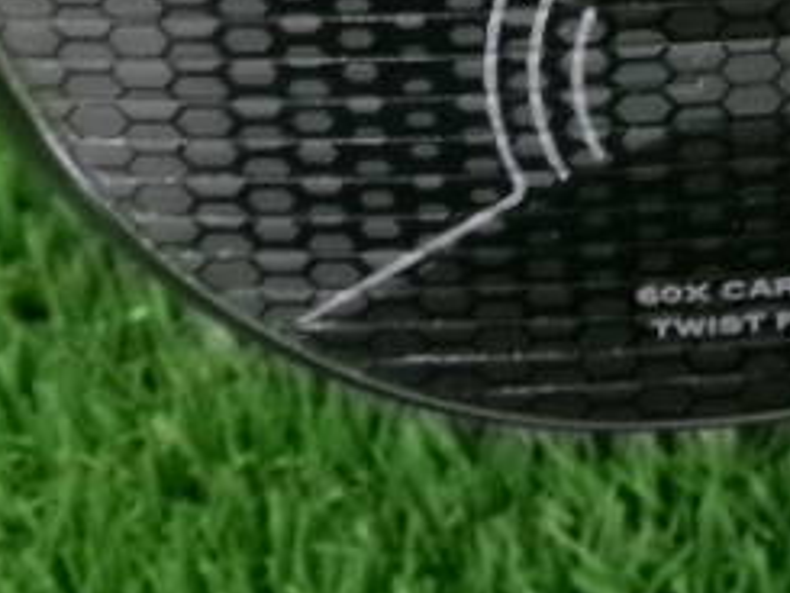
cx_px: 677
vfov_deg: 19.5
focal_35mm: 73
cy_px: -19
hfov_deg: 26.0
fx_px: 1667
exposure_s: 1/34
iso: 800
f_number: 3.9
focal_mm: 5.1
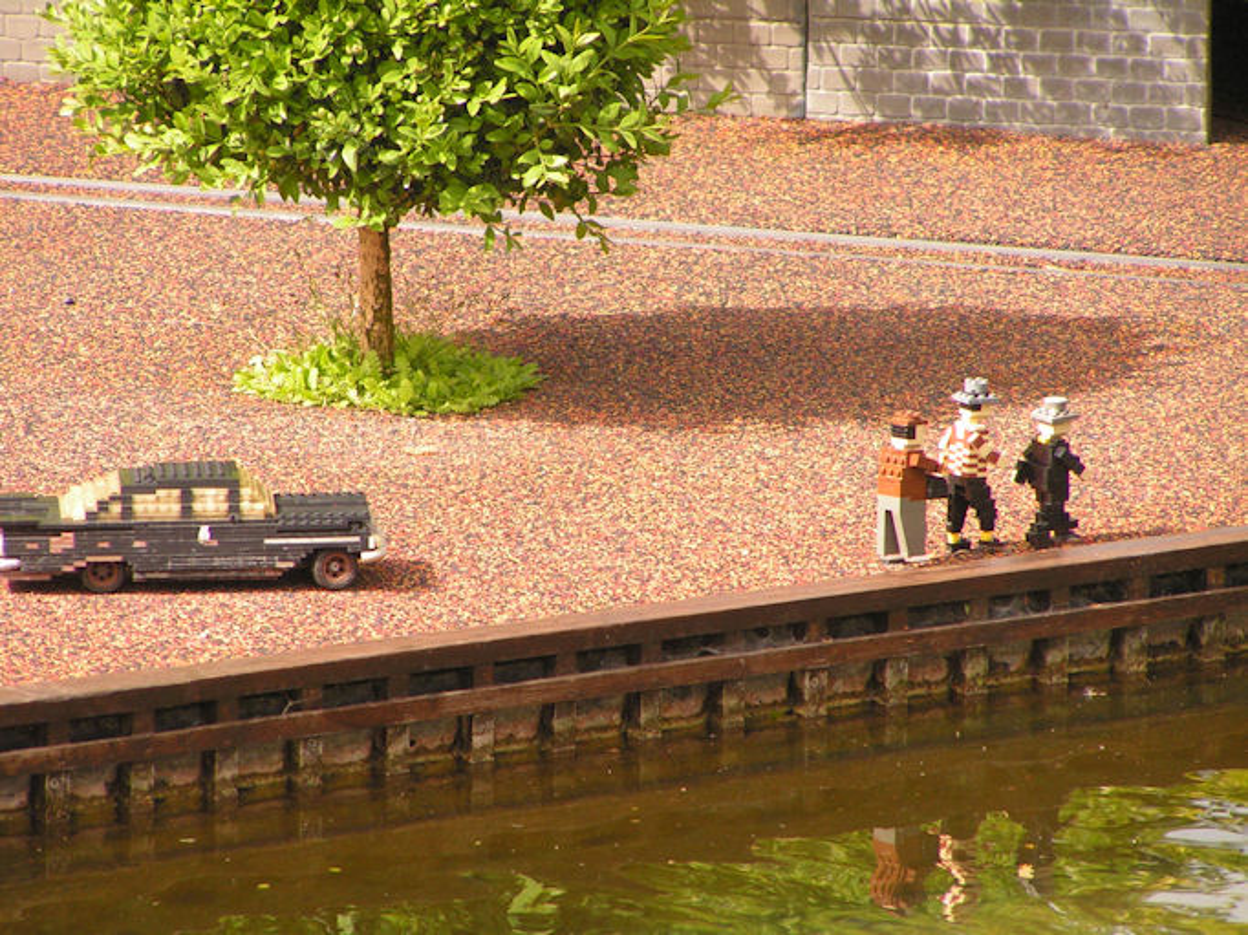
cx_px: 624
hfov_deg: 5.2
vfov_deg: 3.9
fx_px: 13695
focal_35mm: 380
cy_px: 468
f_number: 3.7
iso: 80
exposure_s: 1/400
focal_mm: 63
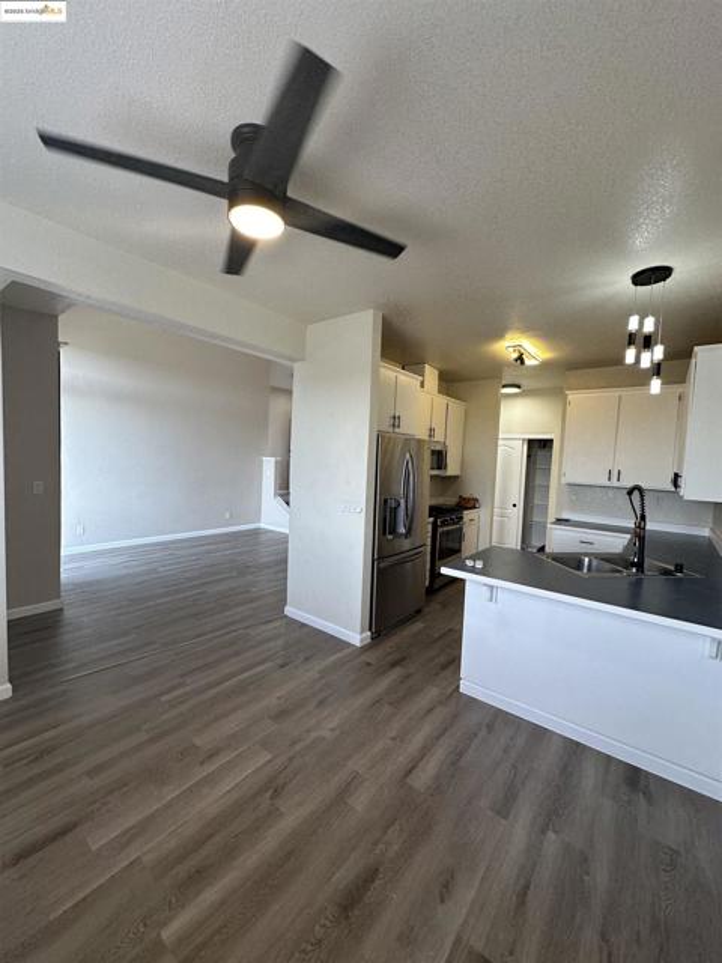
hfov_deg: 85.7
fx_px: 389
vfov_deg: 102.1
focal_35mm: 14
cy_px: 482
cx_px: 361
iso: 100
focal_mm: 2.22
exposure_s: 1/120
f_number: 2.2
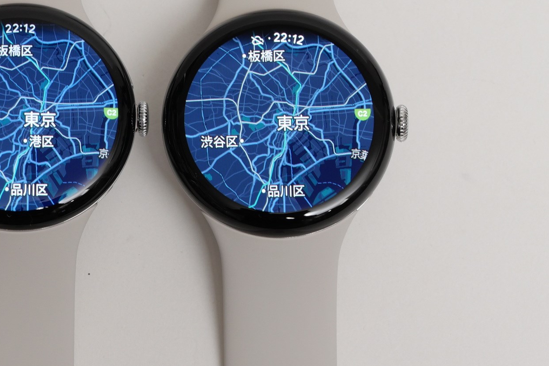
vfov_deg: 7.2
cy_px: 118
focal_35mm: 191
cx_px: 142
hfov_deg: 10.7
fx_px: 2913
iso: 400
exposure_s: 1/30
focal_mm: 60
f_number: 7.1
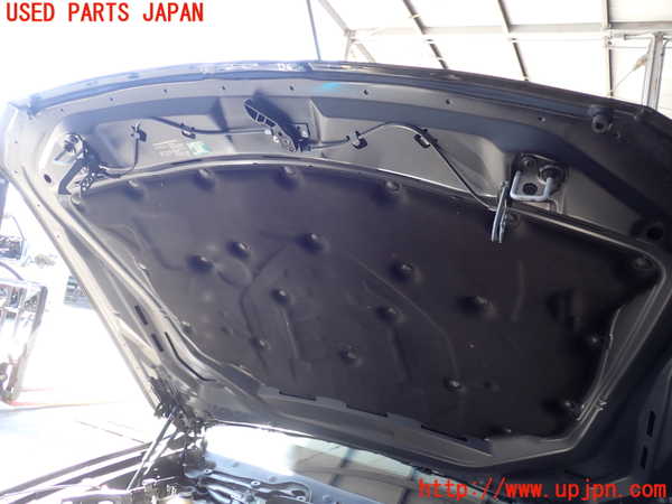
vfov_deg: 46.8
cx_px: 336
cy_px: 252
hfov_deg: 60.0
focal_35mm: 30
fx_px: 582
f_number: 2.3
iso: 125
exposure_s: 1/60
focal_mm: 5.4
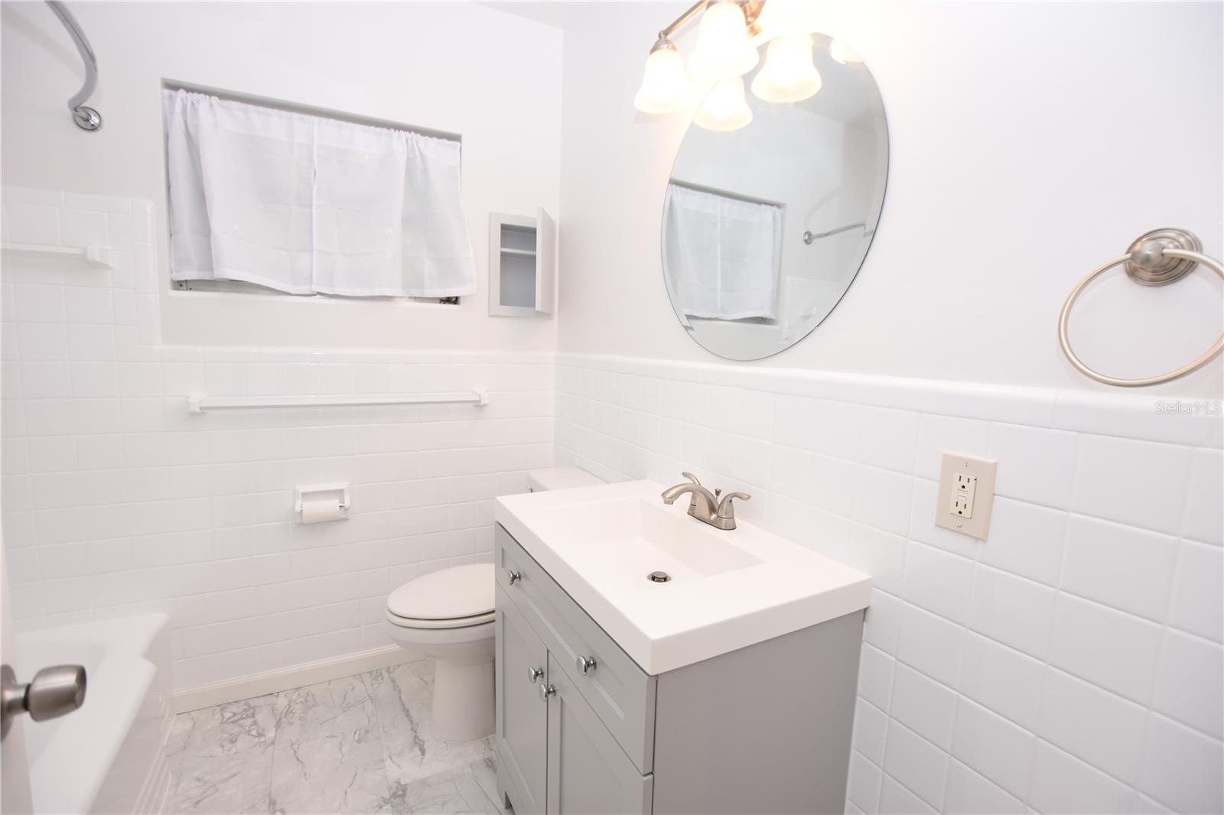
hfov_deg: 100.4
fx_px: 510
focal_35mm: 15
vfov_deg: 77.3
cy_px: 408
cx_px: 612
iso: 100
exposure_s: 1/60
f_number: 4
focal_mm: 10
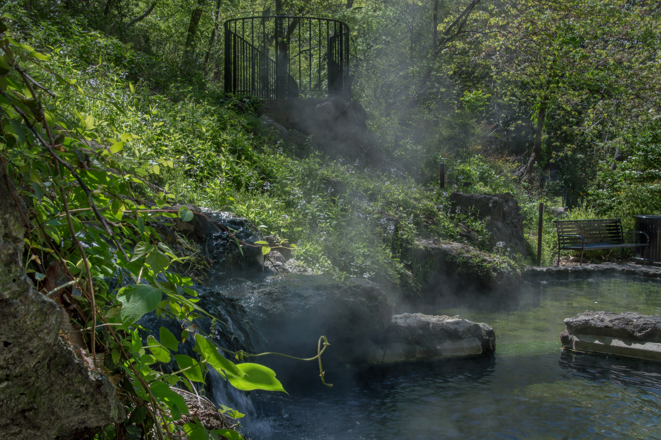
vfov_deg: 28.9
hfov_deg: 42.4
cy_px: 220
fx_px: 853
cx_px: 330
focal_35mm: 46
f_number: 11
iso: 100
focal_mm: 31
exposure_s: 1/40
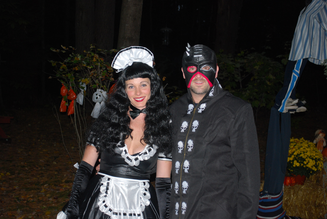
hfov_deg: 33.4
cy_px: 110
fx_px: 546
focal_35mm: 60
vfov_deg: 22.7
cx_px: 164
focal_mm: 40
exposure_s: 1/60
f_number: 5.3
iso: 400
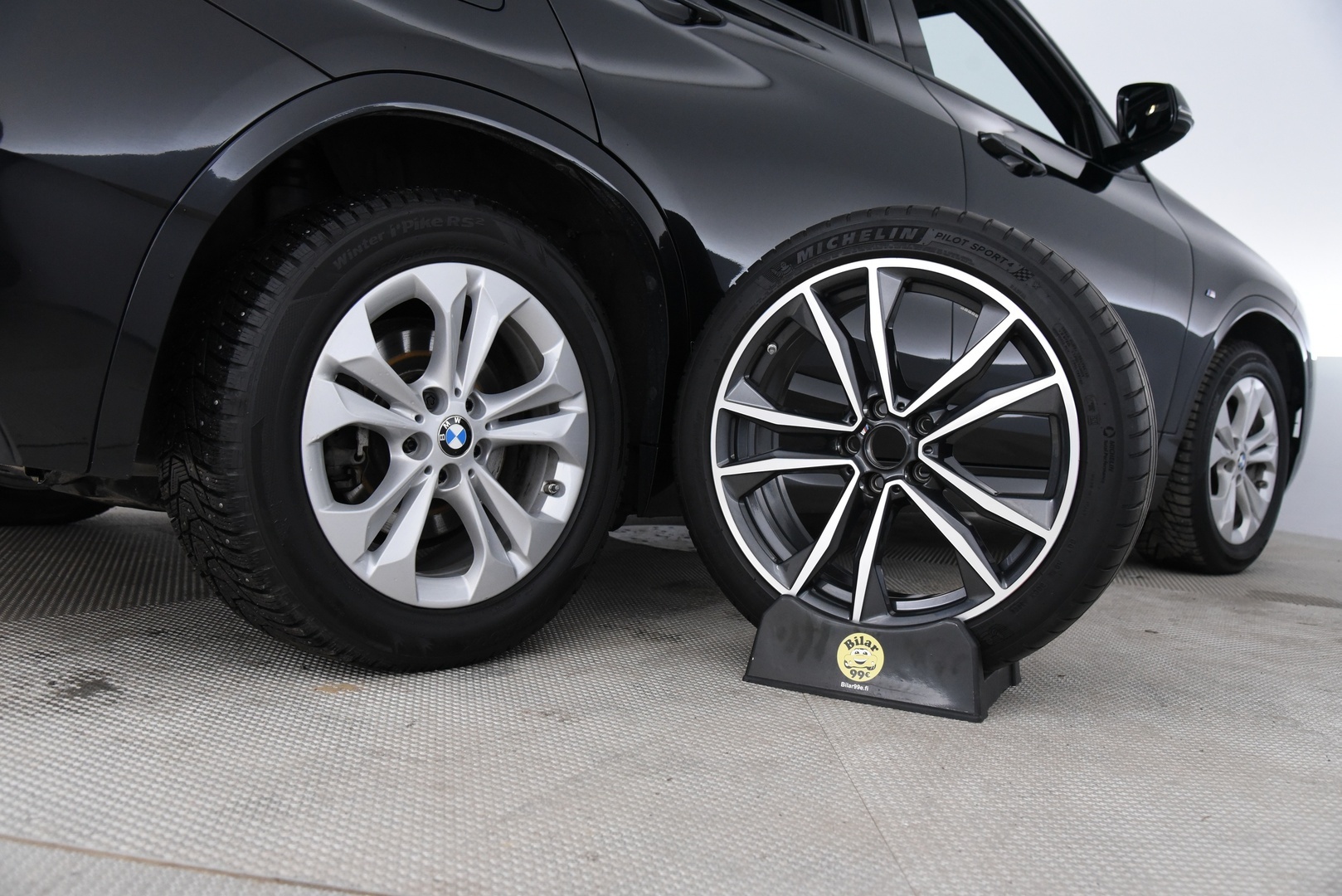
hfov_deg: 55.8
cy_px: 448
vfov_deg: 38.9
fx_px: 1268
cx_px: 671
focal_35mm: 34
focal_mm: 34
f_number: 5
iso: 4000
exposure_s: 1/80
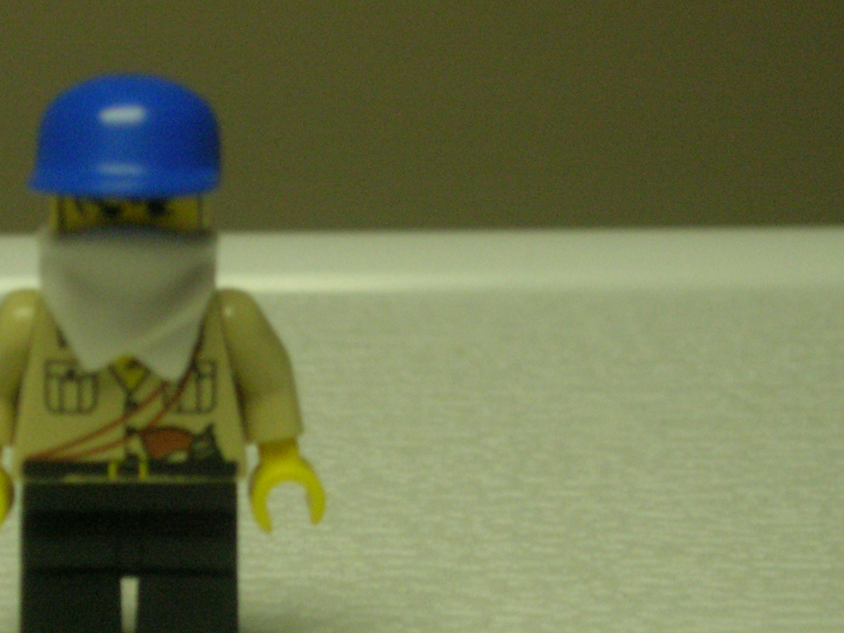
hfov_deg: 20.6
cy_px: 493
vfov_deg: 15.5
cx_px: 281
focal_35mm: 95
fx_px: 2316
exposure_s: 1/60
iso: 200
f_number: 3.3
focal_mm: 8.4
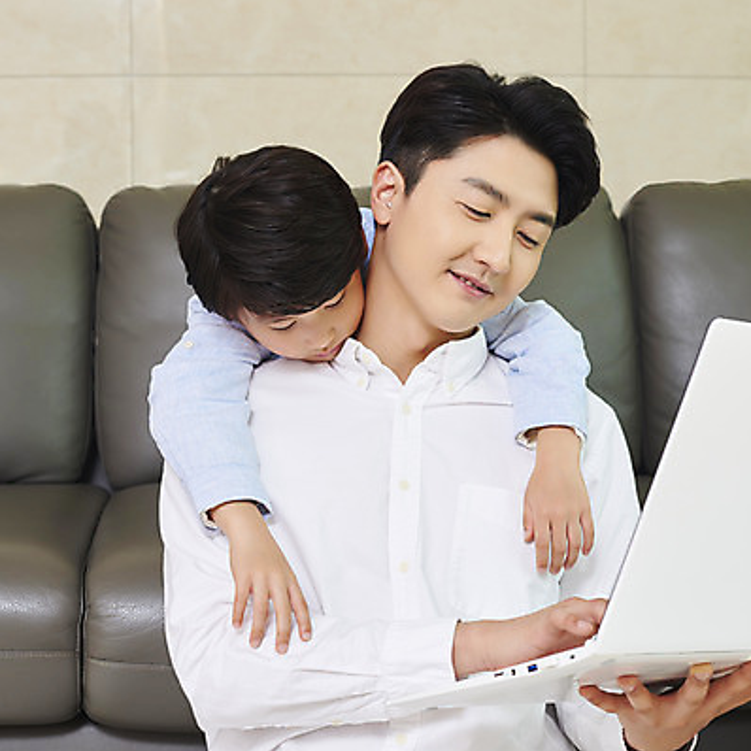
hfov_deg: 26.9
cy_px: 376
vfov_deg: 26.9
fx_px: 1571
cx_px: 324
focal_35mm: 64
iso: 250
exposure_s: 1/125
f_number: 5.6
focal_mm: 50
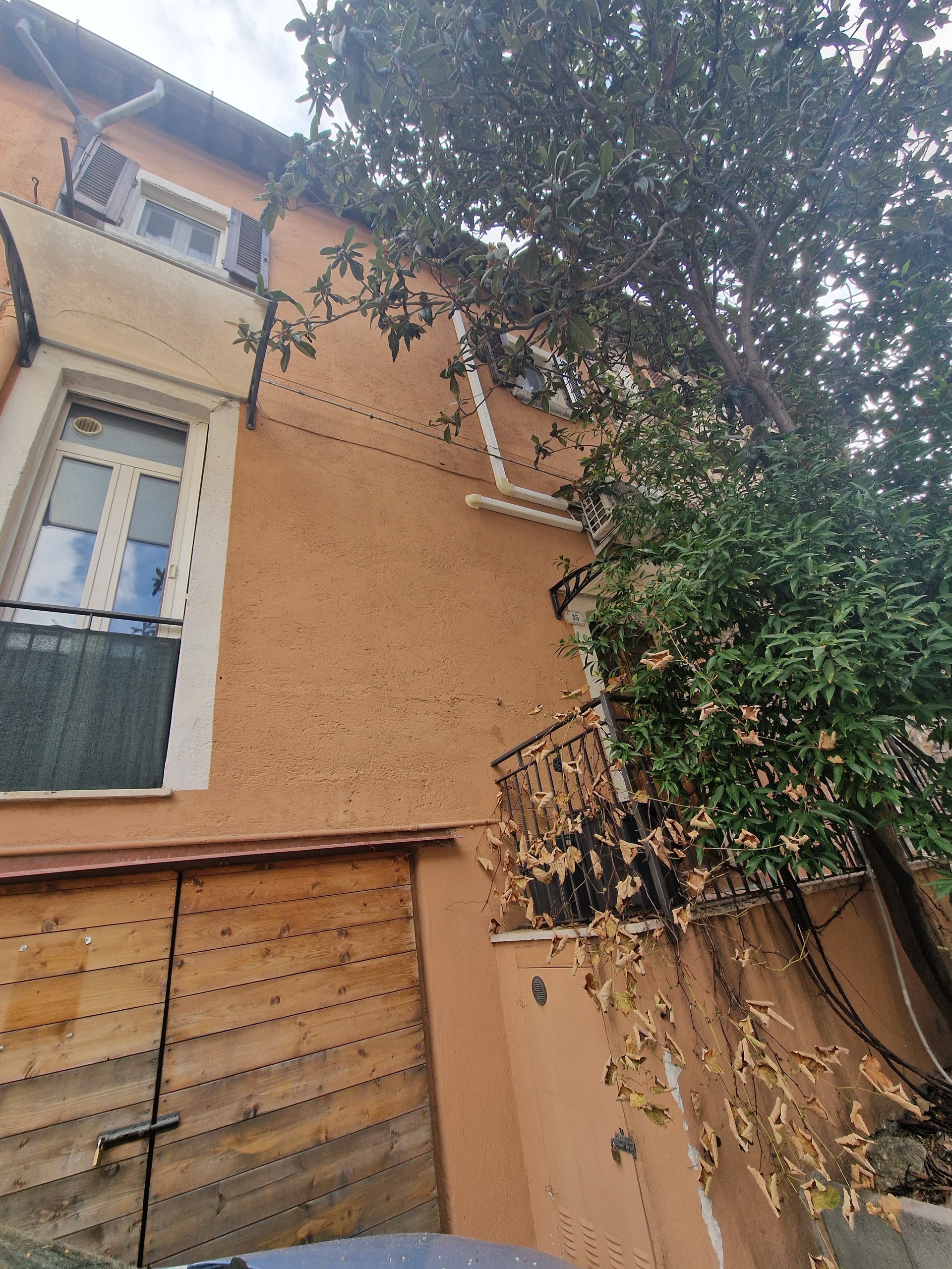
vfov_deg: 106.2
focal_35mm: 13
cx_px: 476
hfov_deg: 89.9
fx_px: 477
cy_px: 634
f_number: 2.2
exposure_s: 1/430
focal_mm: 2.2
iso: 50
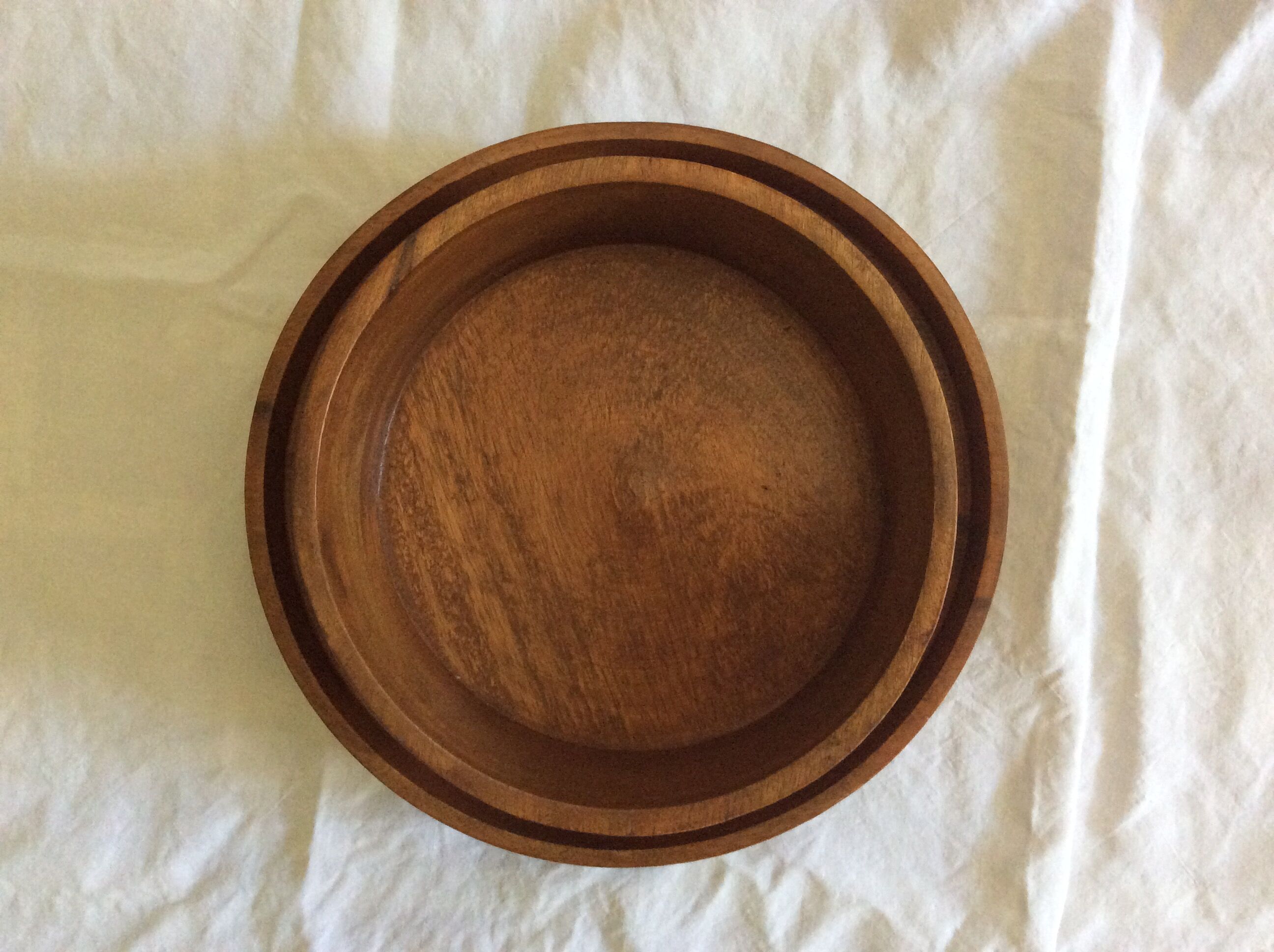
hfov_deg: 56.9
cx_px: 637
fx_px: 1176
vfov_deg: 44.1
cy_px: 476
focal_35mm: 32
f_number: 2.4
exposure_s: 1/20
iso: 250
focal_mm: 3.3
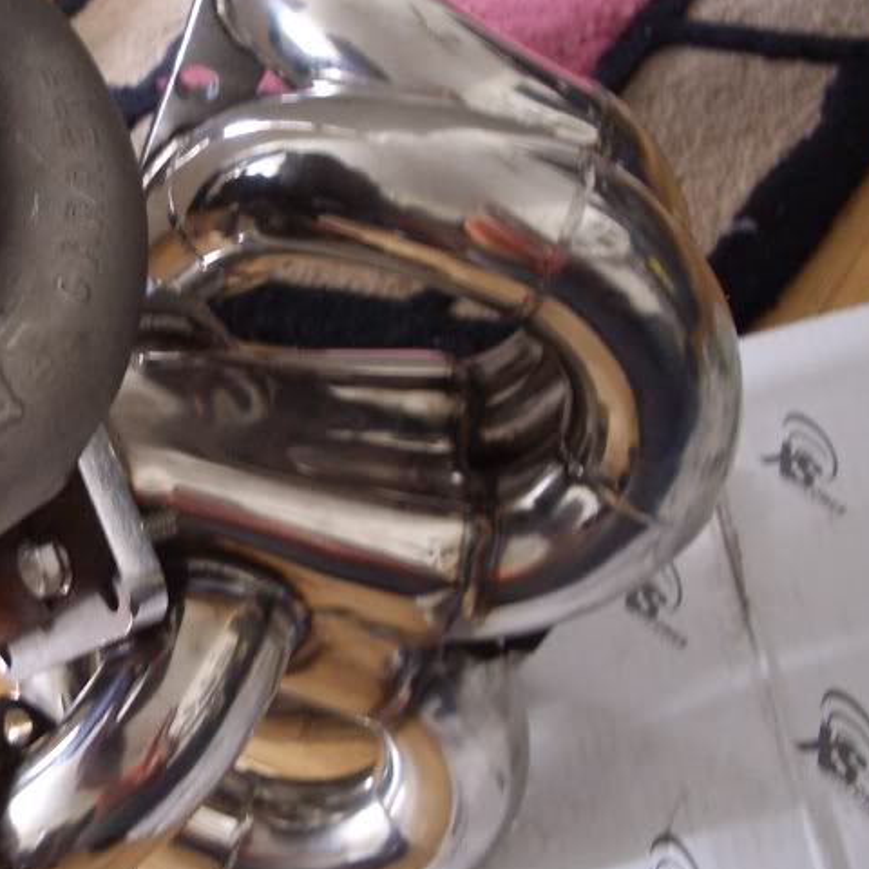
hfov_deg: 24.8
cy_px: 447
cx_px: -7
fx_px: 1875
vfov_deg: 26.1
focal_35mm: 66
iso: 200
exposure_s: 1/25
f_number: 2.6
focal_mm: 5.8
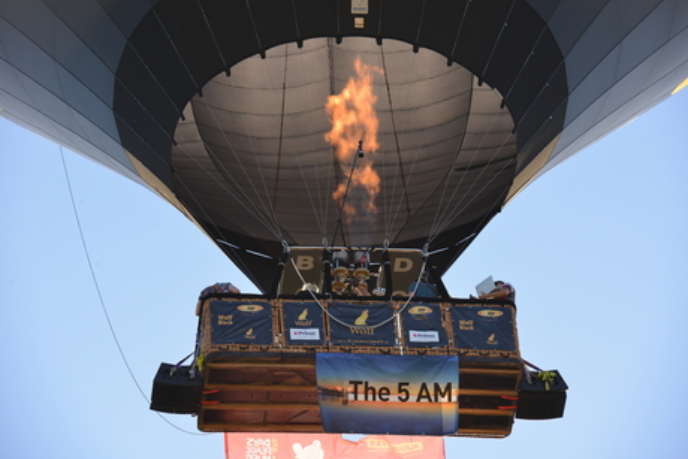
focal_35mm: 200
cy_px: 230
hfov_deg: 10.3
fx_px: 3823
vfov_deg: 6.9
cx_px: 344
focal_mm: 200
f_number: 9
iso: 250
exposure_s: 1/200
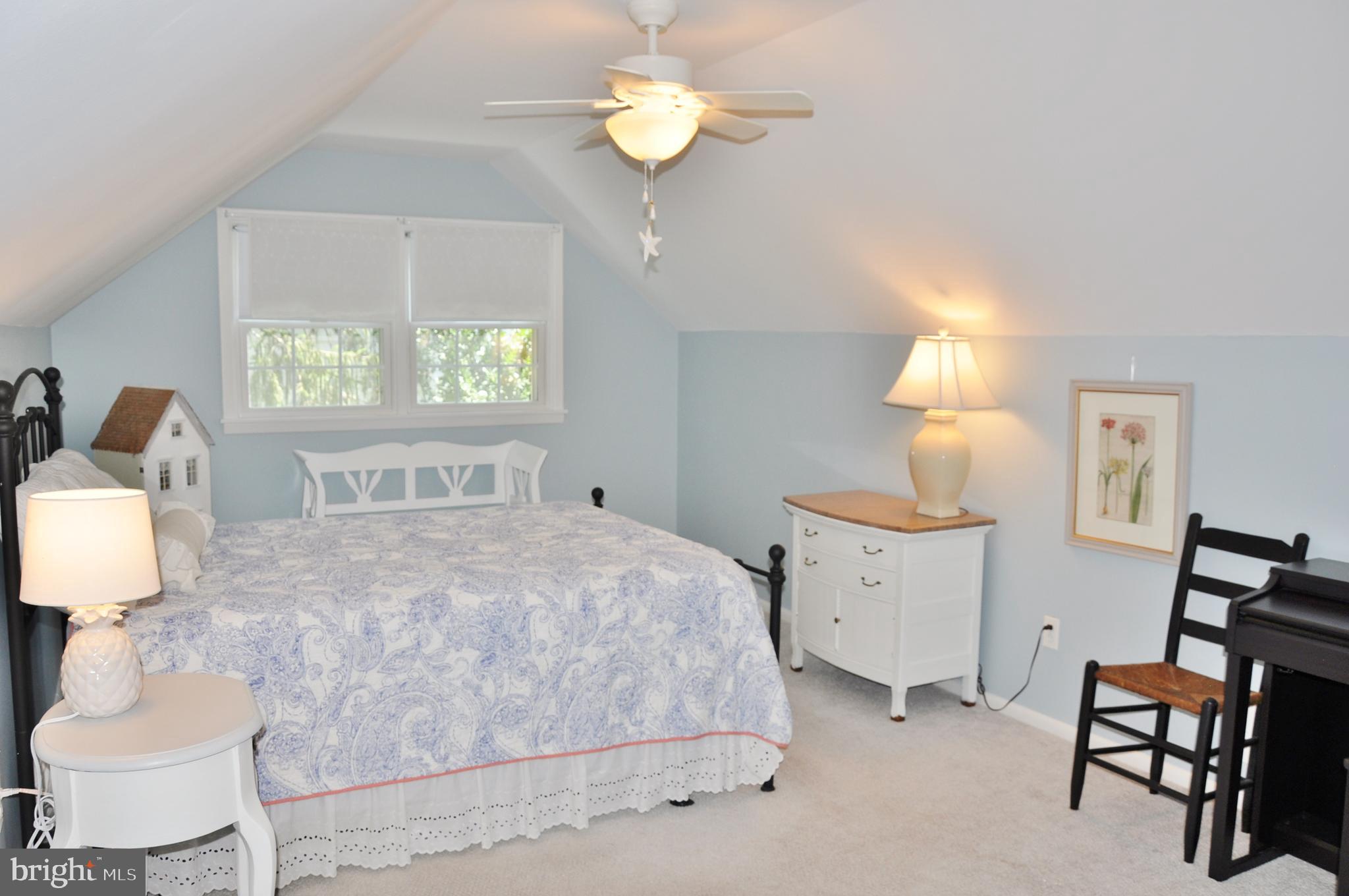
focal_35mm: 27
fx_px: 1010
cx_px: 674
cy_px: 448
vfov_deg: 47.8
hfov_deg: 67.4
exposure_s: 1/60
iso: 200
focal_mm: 18
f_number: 5.6
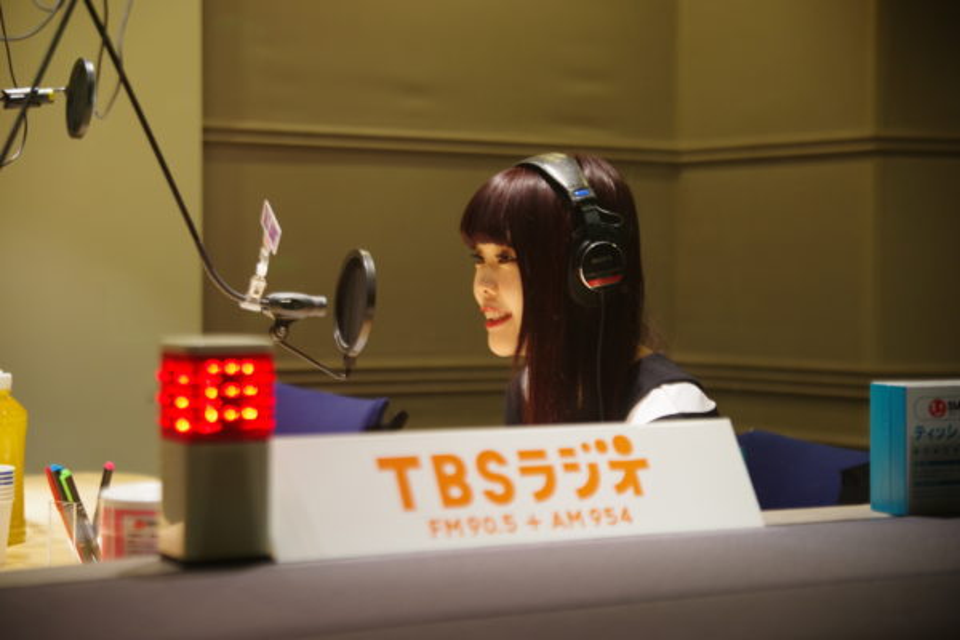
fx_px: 1867
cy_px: 320
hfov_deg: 28.8
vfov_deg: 19.5
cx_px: 480
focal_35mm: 70
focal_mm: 70
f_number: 2.8
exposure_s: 1/80
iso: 1600
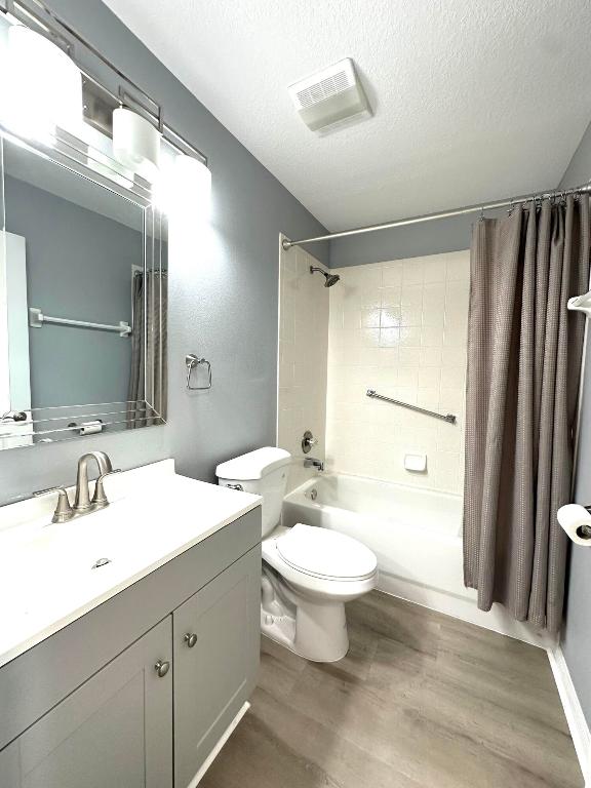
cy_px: 394
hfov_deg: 85.7
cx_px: 296
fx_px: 319
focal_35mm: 14
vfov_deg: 102.1
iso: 160
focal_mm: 2.22
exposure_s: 1/120
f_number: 2.2
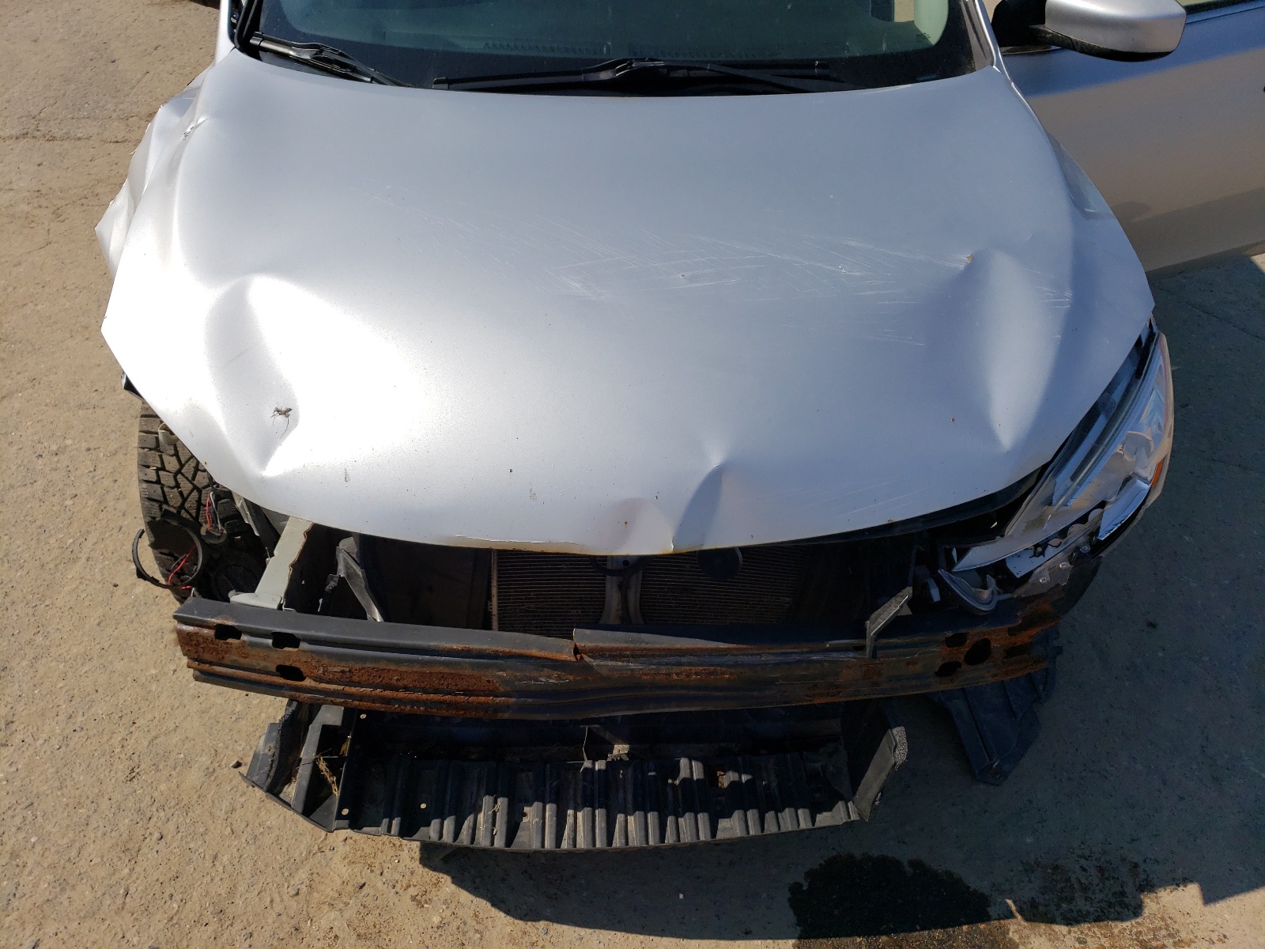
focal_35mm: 26
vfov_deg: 53.1
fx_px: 950
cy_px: 474
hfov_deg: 67.3
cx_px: 632
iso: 50
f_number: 1.5
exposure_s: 1/5000
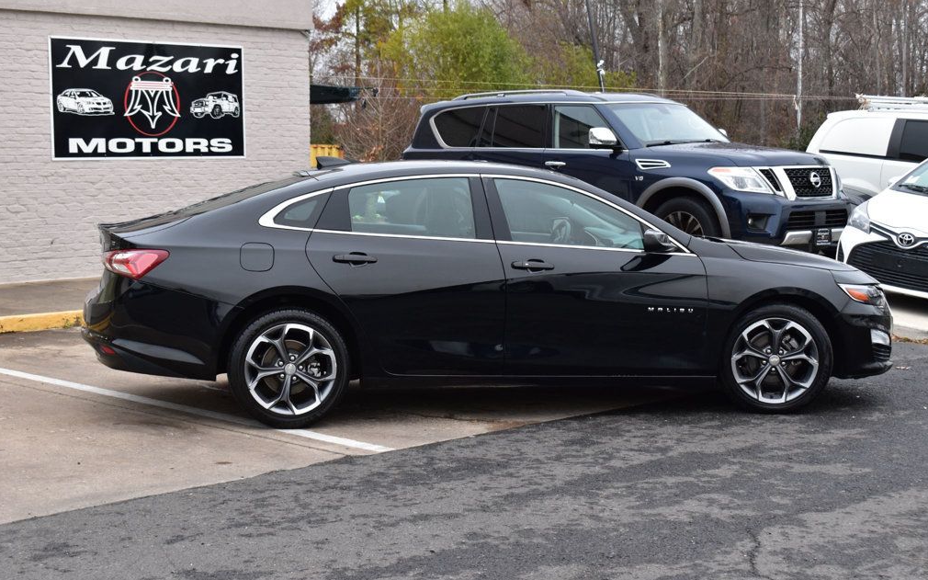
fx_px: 1568
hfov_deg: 33.0
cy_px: 282
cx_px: 467
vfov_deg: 20.9
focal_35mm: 62
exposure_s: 1/25
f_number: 7.1
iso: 400
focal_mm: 40
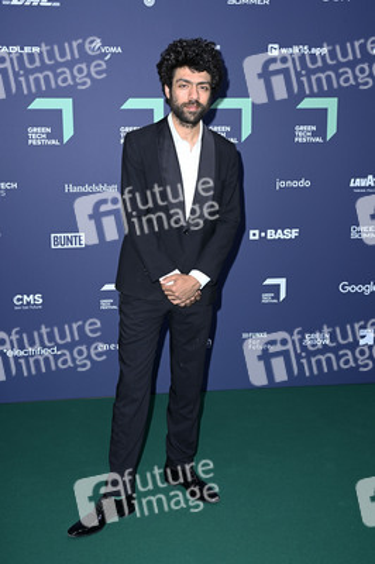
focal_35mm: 40
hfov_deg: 33.3
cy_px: 282
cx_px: 188
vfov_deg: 48.5
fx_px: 626
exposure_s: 1/250
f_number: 5
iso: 640
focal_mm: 40
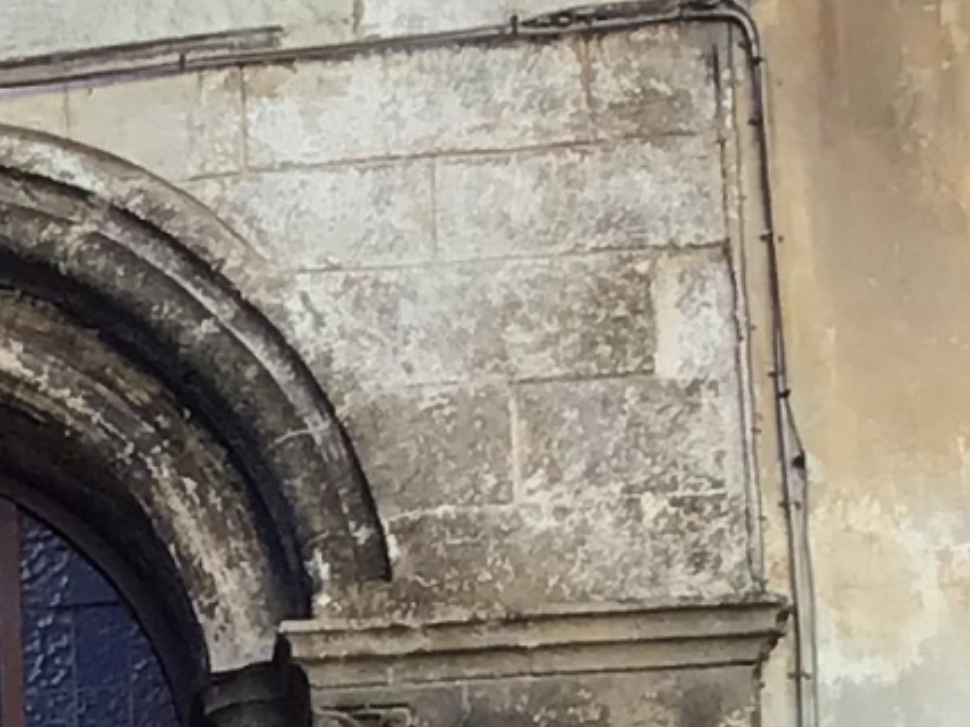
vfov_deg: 7.0
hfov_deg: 9.2
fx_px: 5688
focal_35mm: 203
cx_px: -963
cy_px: 1667
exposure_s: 1/260
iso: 25
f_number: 2.4
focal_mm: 3.3
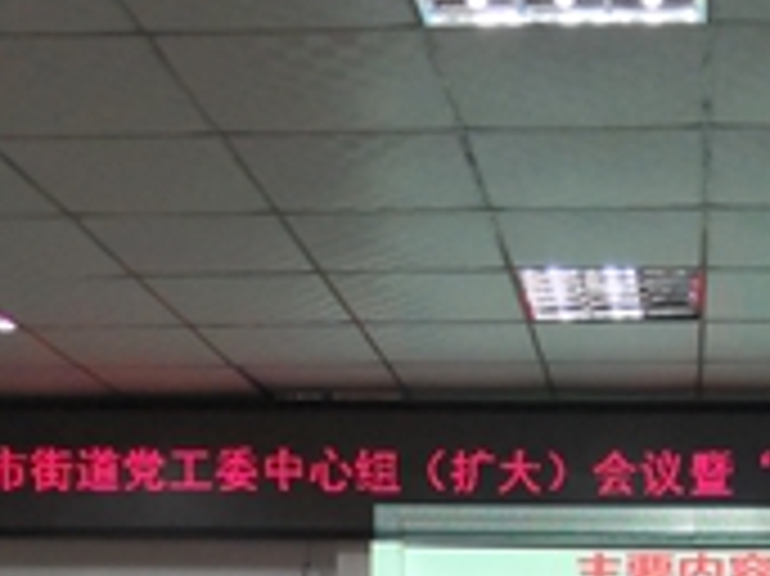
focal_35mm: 79
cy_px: 812
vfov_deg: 17.2
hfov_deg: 24.5
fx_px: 1756
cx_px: 581
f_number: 1.8
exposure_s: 1/100
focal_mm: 3.95
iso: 500
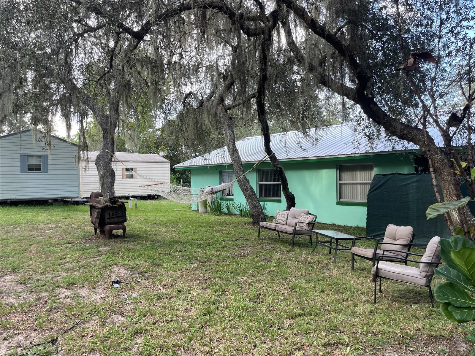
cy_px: 178
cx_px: 238
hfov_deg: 67.3
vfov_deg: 53.1
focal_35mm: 26
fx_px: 357
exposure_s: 1/175
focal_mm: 4.2
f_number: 1.6
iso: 32
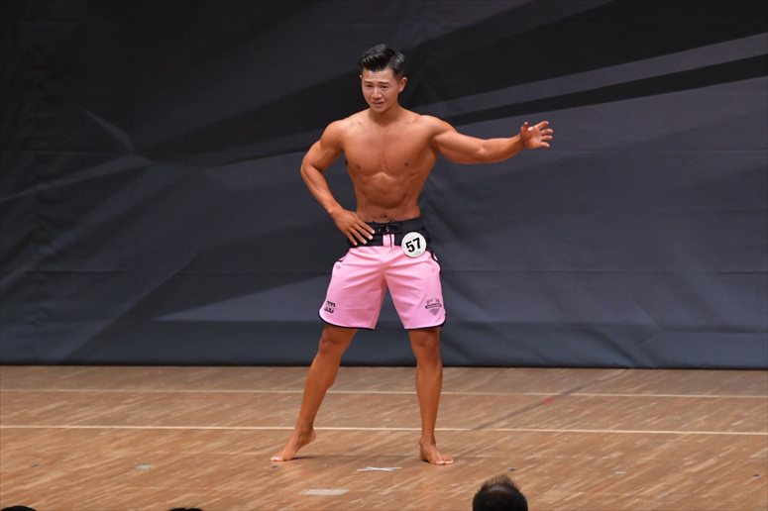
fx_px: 5757
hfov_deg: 7.6
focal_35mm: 270
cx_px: 384
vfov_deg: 5.1
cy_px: 256
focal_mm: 180
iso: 6400
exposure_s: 1/400
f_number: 5.6
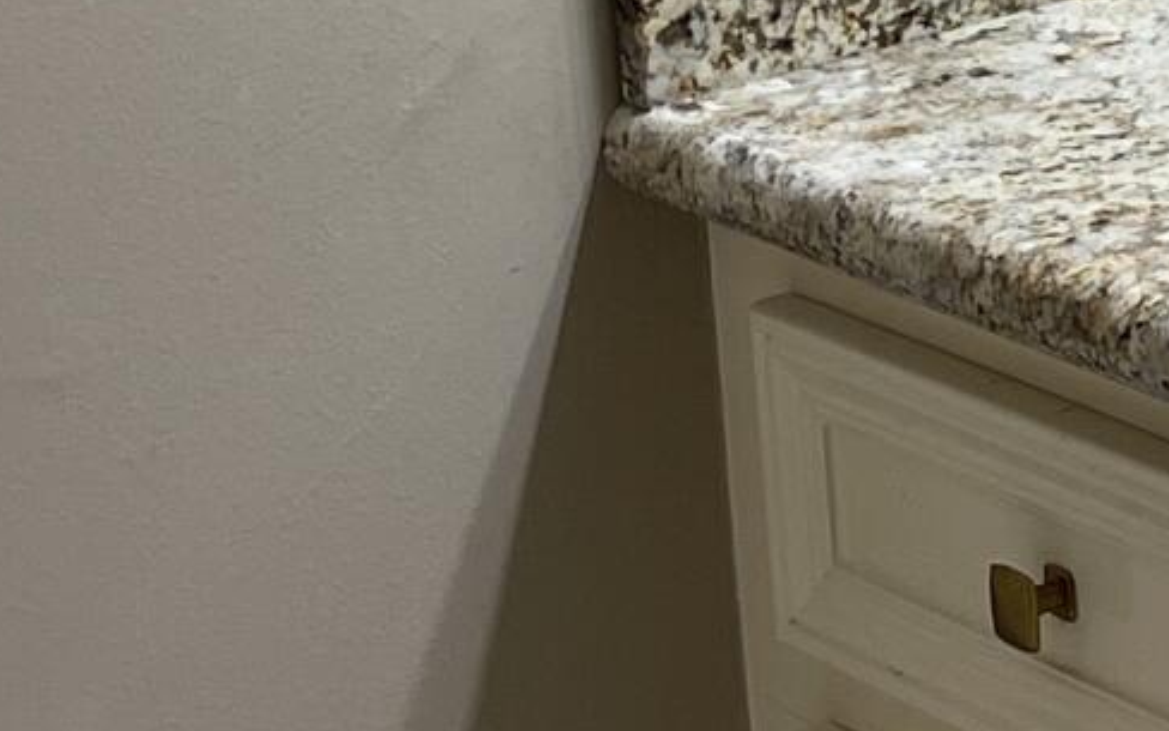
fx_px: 5193
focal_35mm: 163
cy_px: -745
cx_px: 1833
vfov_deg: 7.7
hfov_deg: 12.2
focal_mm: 5.1
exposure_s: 1/120
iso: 64
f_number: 1.6
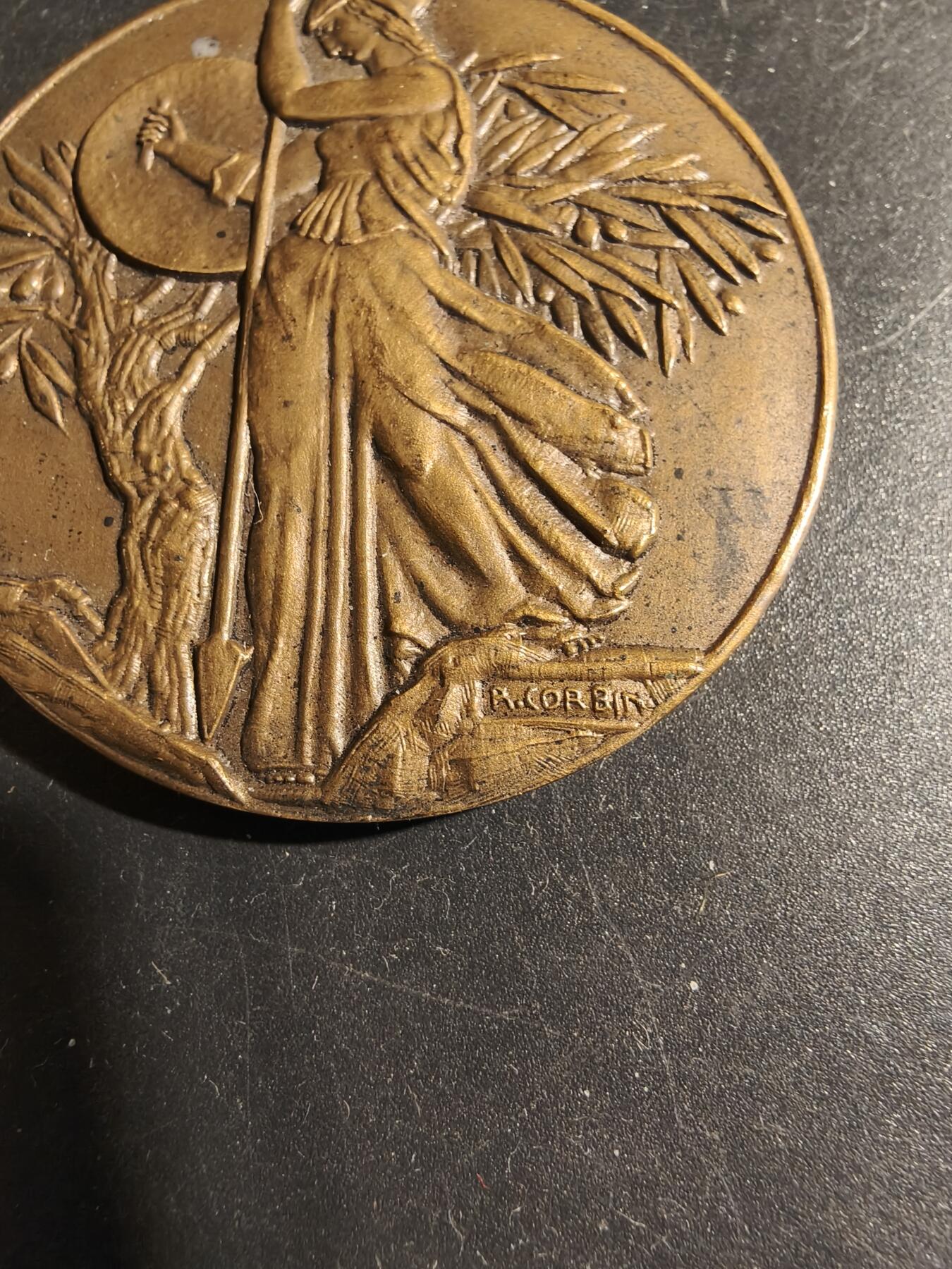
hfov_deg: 58.9
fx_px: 843
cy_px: 634
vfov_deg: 73.9
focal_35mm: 23
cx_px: 476
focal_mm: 2.32
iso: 200
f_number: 2
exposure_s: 1/50
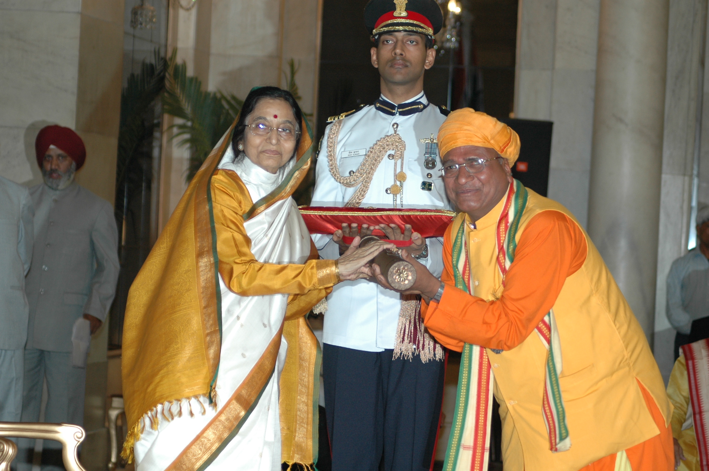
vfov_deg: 10.1
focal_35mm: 135
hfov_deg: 15.2
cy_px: 236
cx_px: 354
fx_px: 2656
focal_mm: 90
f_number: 5
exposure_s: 1/60
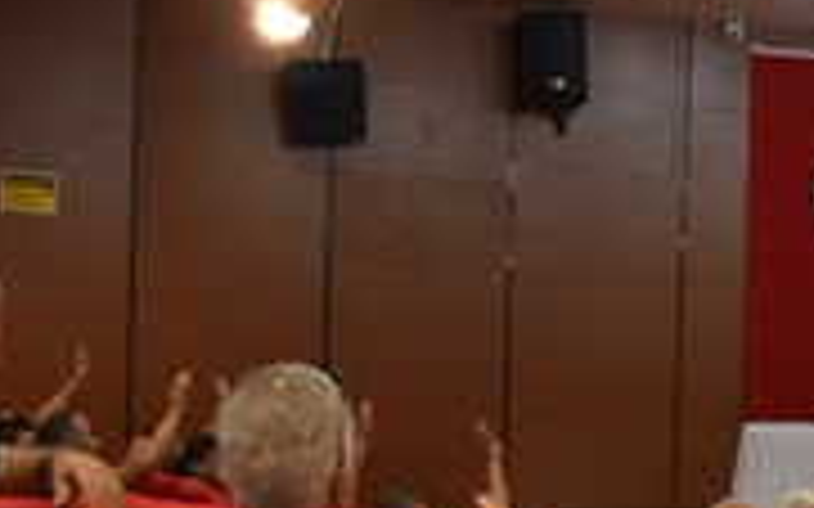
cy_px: 420
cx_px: 845
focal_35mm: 68
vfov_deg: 18.9
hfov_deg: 28.1
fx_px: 1508
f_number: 3.5
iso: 800
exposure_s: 1/60
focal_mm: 18
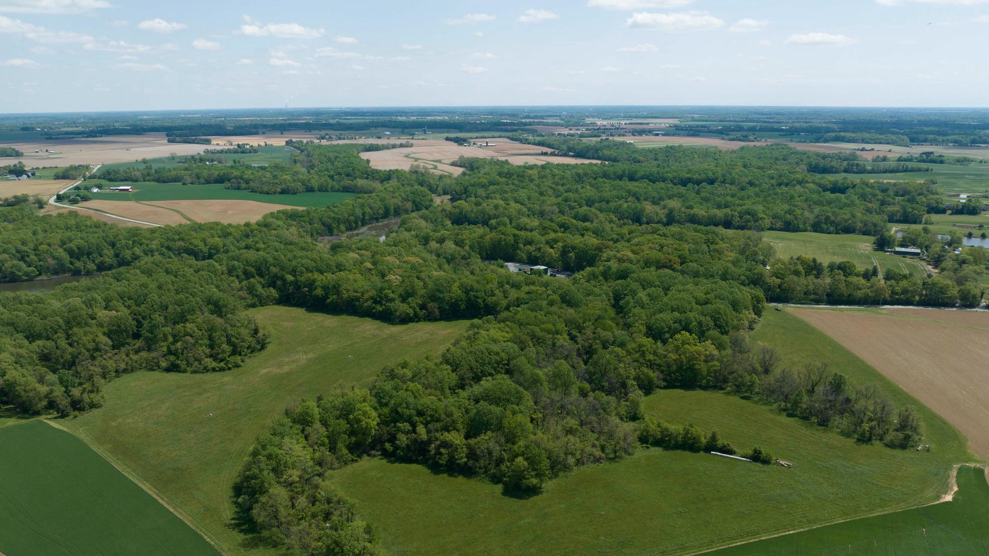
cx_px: 495
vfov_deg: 42.6
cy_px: 346
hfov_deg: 69.9
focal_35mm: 27
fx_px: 708
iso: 120
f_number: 2.8
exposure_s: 1/2000
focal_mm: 12.29
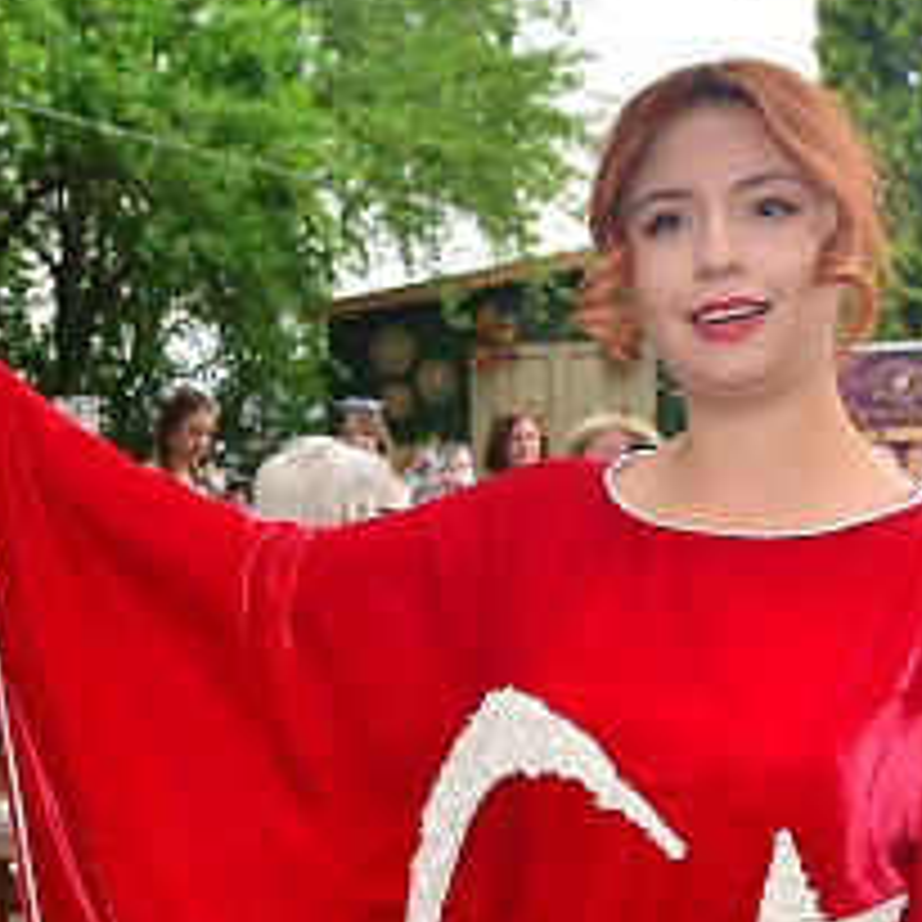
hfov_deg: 26.9
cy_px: 643
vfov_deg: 26.7
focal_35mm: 64
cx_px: 414
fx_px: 1929
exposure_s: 1/125
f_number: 5.6
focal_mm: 24
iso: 100
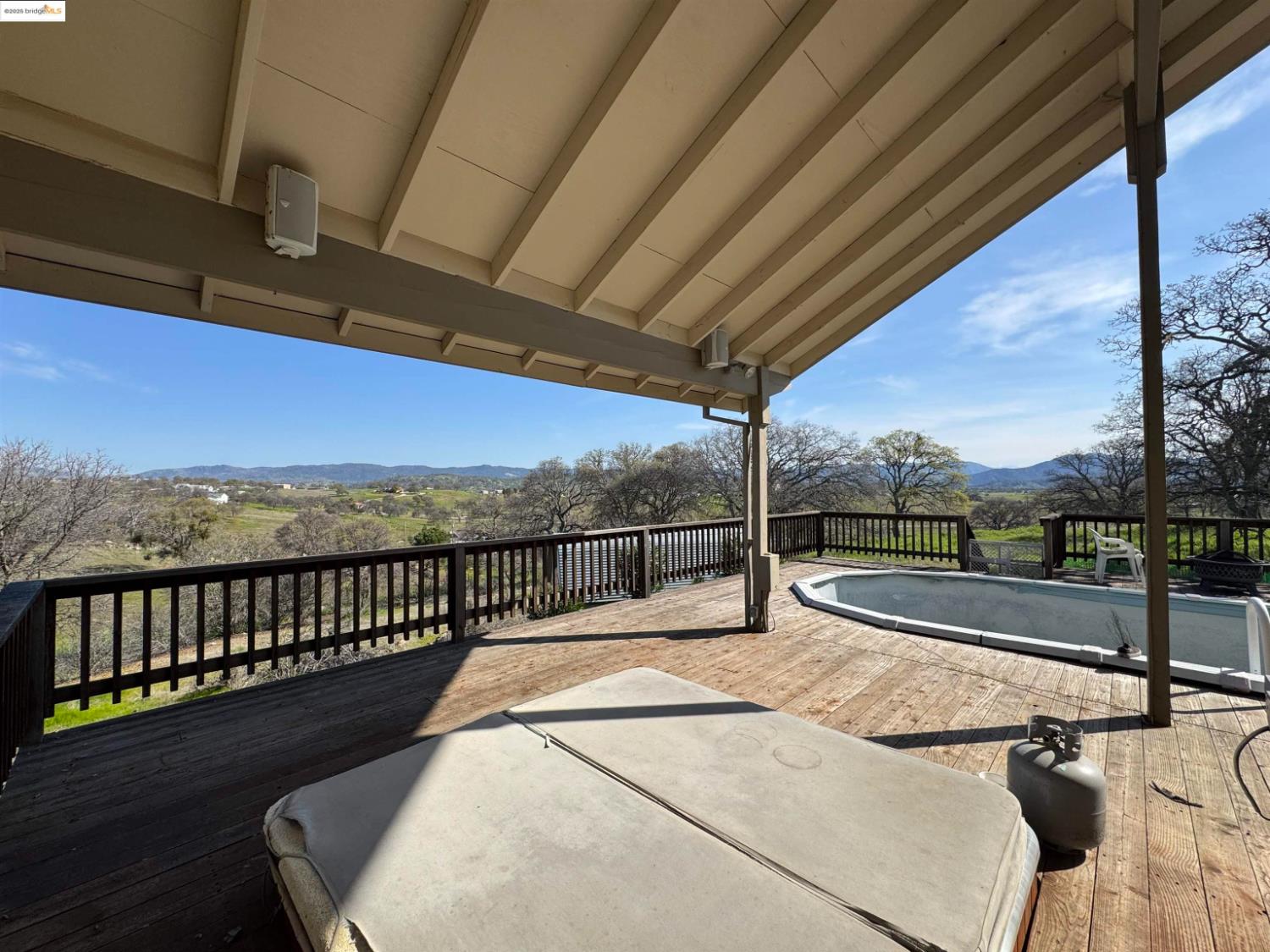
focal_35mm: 14
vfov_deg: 85.7
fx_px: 514
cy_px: 476
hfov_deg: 102.1
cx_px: 635
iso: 50
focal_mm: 2.22
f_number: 2.2
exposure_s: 1/1927
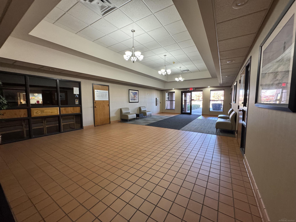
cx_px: 148
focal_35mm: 14
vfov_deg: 85.7
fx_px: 120
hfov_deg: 102.1
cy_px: 111
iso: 250
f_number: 2.2
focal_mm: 2.22
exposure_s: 1/60
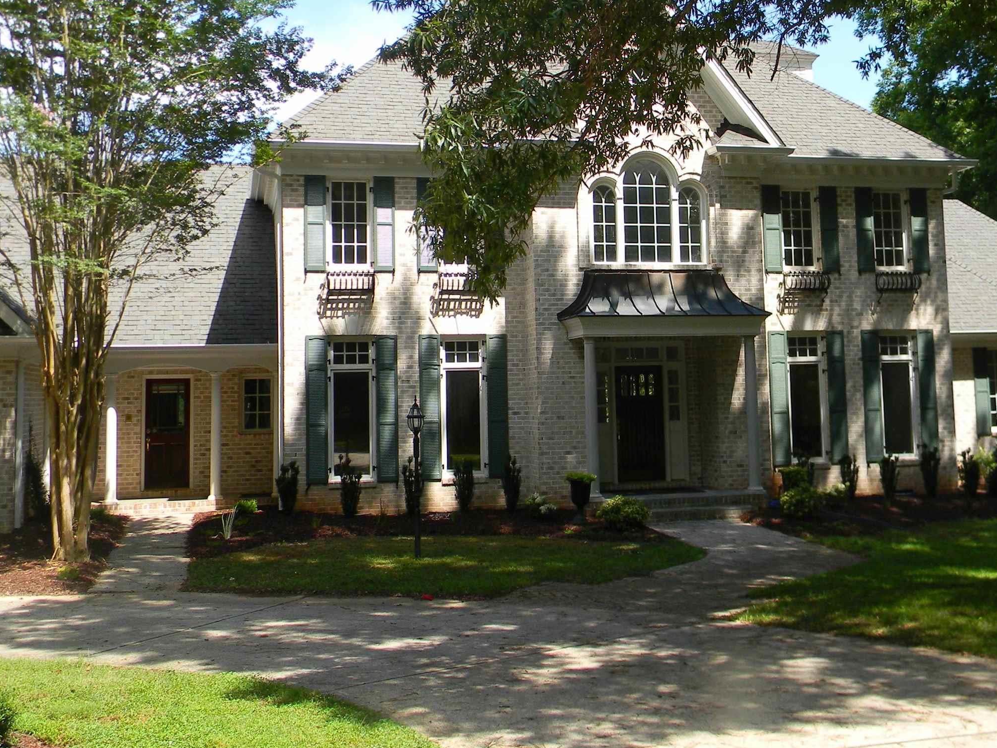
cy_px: 287
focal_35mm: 43
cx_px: 557
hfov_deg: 43.8
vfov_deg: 33.5
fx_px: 1238
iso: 80
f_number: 3.5
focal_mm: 5
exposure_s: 1/385
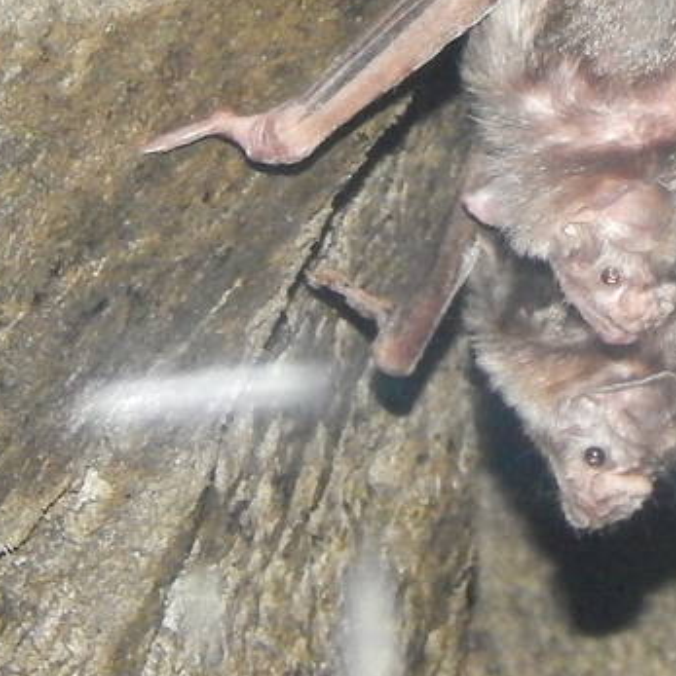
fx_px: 12770
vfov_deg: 3.0
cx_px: 908
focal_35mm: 578
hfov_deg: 3.0
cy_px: -88
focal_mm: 25.3
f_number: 4.9
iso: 640
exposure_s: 1/30
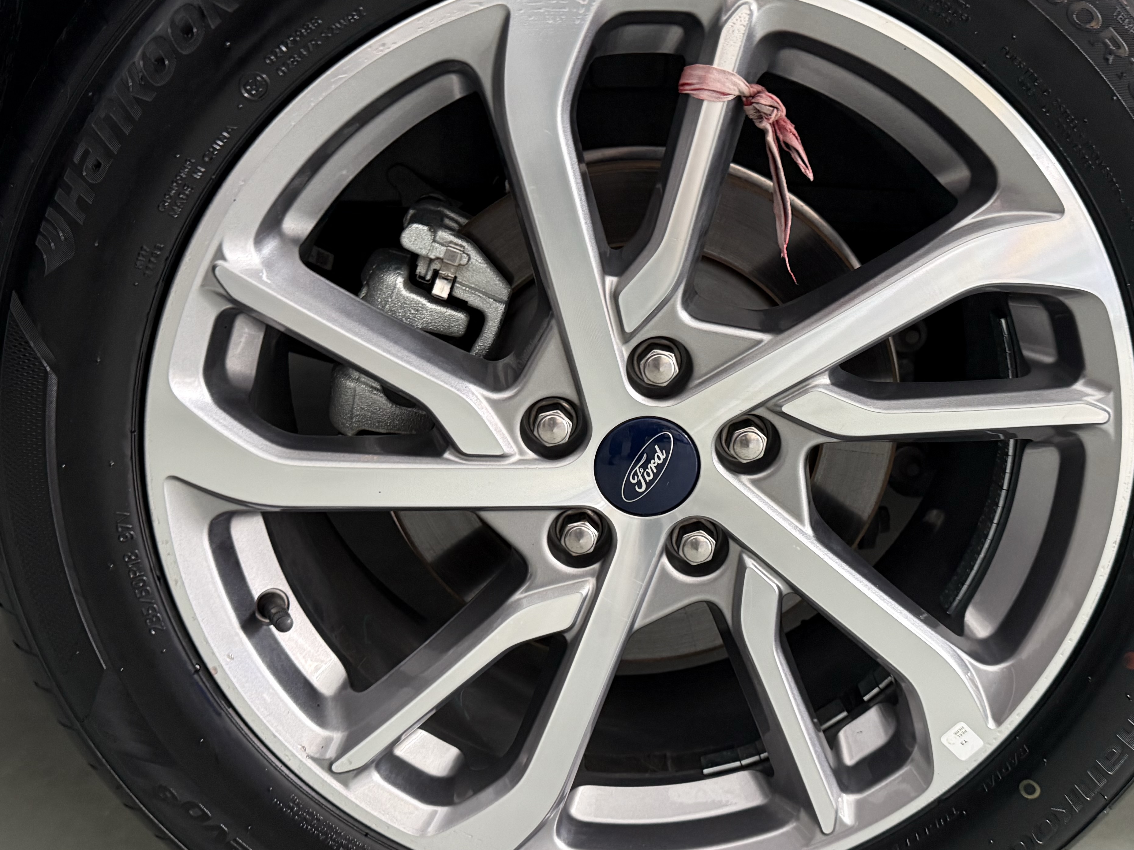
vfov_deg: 38.7
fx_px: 1212
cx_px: 638
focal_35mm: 37
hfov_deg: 50.0
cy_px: 398
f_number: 1.78
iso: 400
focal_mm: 6.76
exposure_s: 1/60
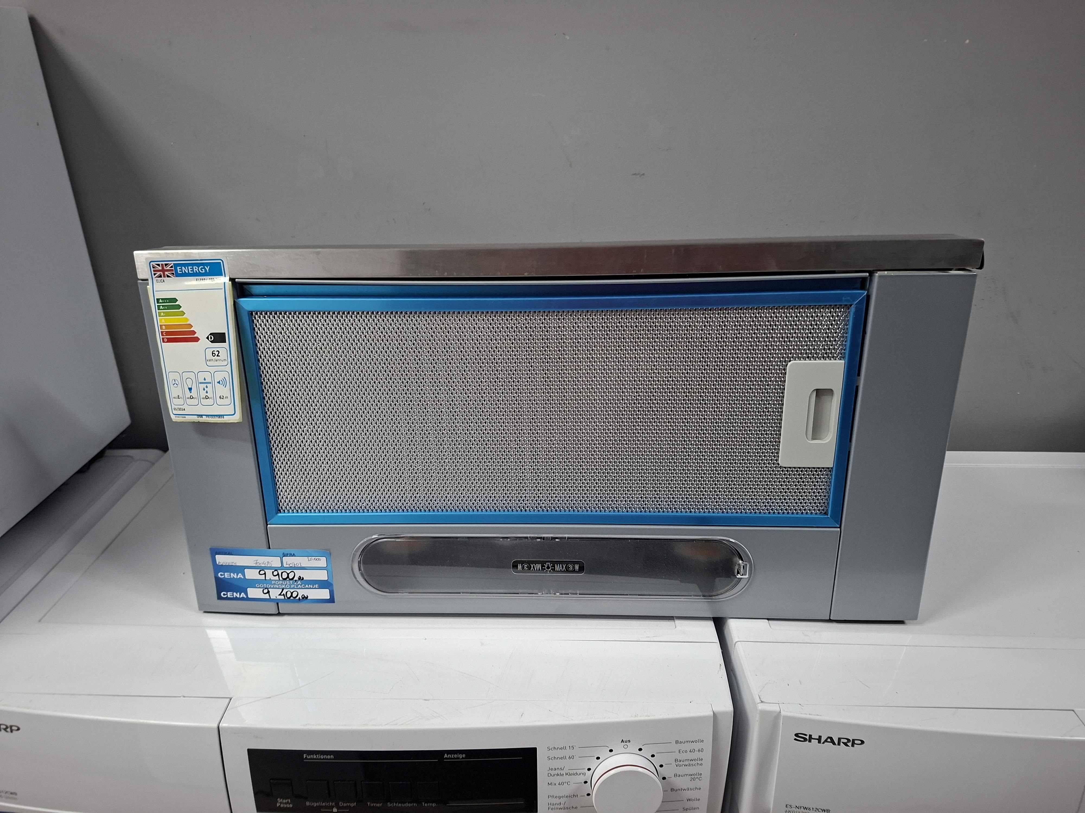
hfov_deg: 73.9
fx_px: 721
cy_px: 406
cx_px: 542
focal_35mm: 23
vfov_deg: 58.9
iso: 320
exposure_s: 1/50
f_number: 1.8
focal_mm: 5.54
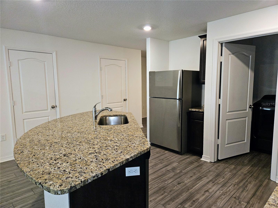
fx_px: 185
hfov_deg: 73.9
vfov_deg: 58.9
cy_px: 104
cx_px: 139
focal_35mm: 23
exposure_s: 1/30
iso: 100
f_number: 1.8
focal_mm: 5.4
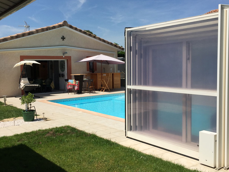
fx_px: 251
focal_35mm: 38
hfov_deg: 48.9
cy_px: 83
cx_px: 107
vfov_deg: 37.7
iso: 32
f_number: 2.2
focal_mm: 4.15
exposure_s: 1/3968
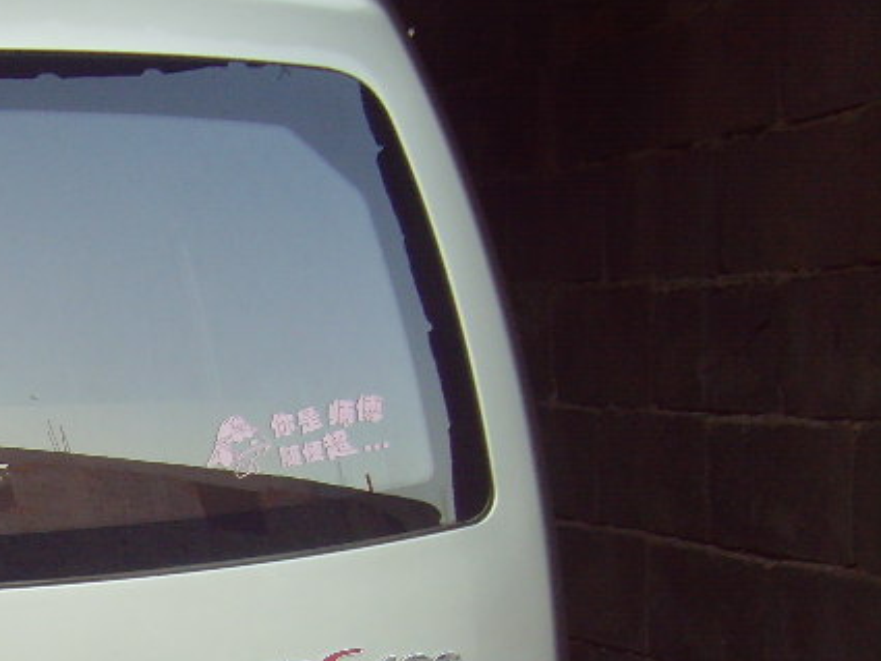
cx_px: -174
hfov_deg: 19.6
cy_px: 713
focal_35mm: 94
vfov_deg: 15.4
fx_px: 2393
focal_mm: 6.6
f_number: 3.5
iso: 100
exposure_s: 1/90
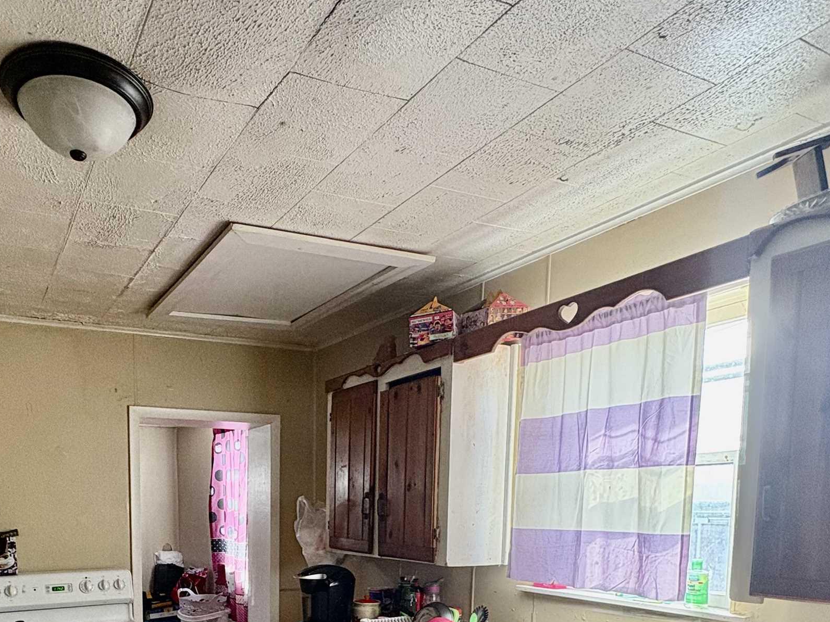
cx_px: 267
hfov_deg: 63.4
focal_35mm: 27
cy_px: 570
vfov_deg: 46.0
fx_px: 647
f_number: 2.2
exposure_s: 1/76
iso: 250
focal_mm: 2.22
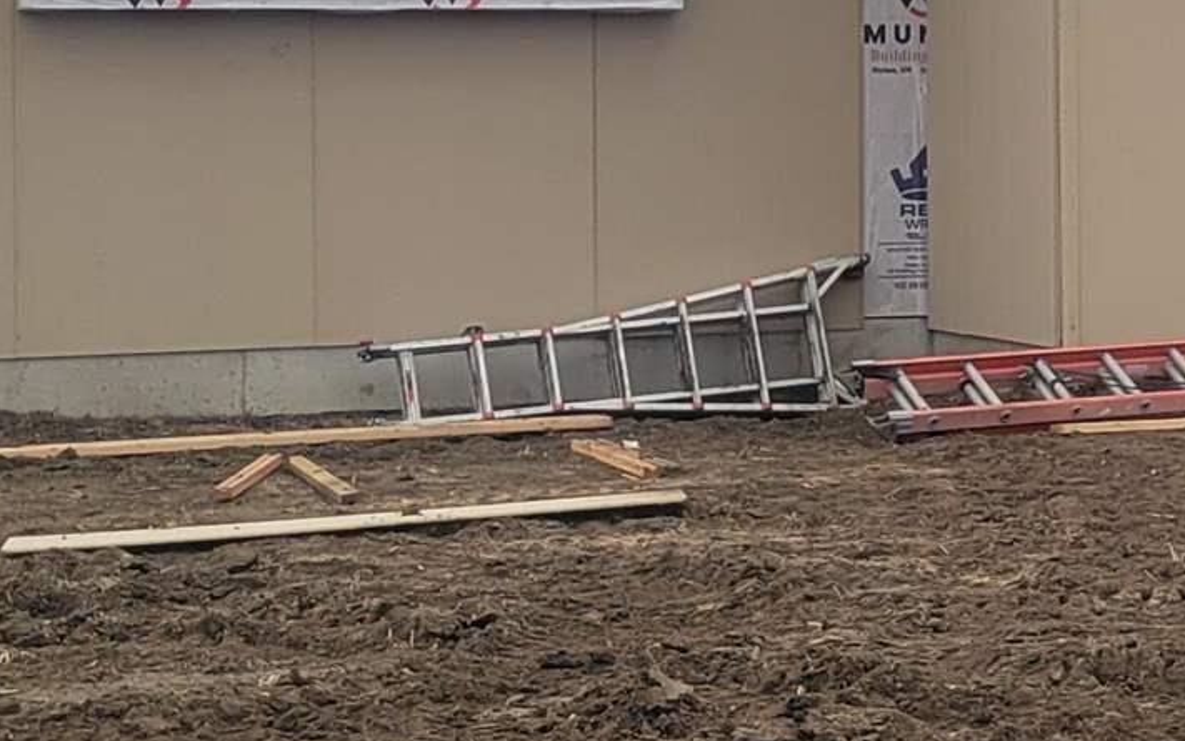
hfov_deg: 17.0
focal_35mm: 119
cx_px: 1293
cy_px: 10
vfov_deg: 10.9
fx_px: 3845
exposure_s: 1/181
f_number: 1.8
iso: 40
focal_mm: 5.4
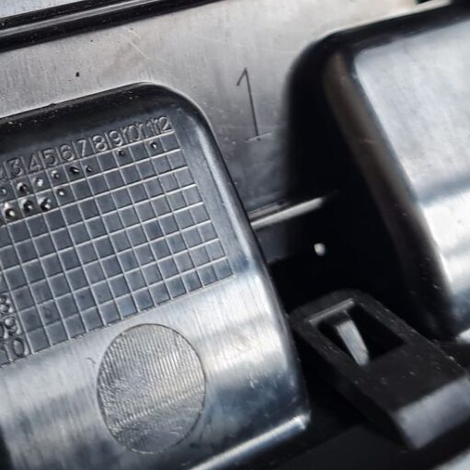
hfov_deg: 26.6
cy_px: 23
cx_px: 70
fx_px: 968
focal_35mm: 63
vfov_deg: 26.2
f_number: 1.8
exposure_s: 1/100
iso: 100
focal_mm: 5.4
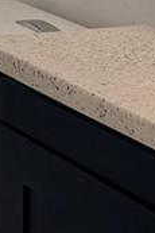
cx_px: -266
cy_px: -271
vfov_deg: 10.6
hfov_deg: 7.2
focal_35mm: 173
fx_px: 1119
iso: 125
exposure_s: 1/143
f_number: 1.78
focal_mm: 6.76
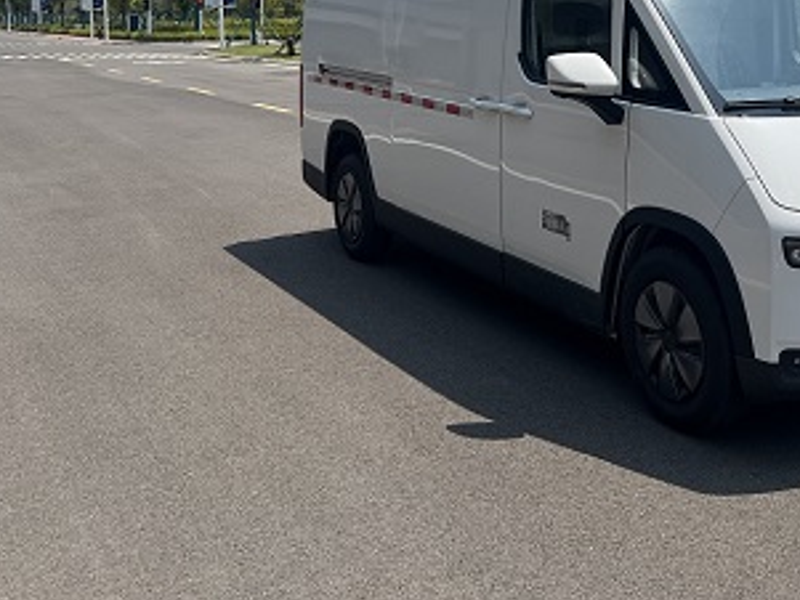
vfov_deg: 30.6
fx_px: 1064
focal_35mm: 46
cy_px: 102
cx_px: 627
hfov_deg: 39.8
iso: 50
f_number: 1.5
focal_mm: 5.7
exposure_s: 1/6579
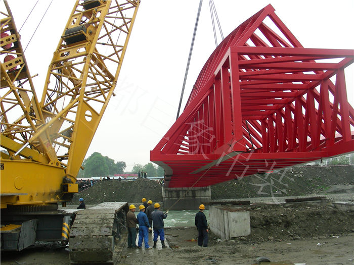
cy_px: 132
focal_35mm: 38
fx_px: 389
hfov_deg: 49.0
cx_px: 177
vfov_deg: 37.7
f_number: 4
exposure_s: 1/119
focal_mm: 6.3
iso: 50
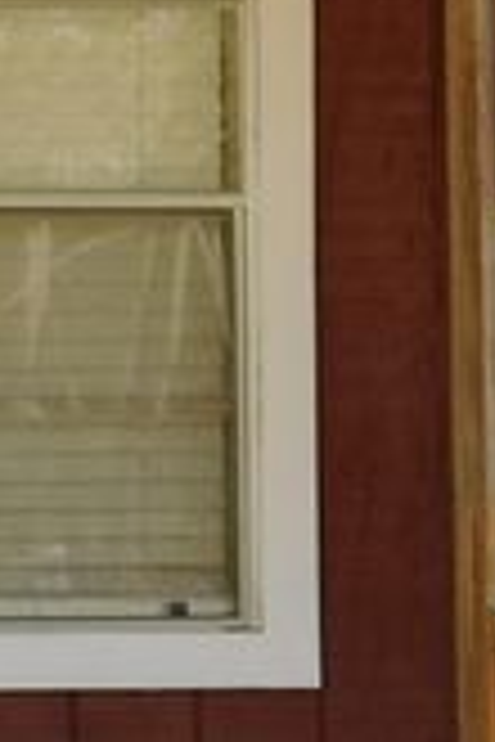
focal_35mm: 161
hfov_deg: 8.1
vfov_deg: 12.8
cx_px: -549
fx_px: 3320
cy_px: 380
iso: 125
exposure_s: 1/125
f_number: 3.8
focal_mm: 9
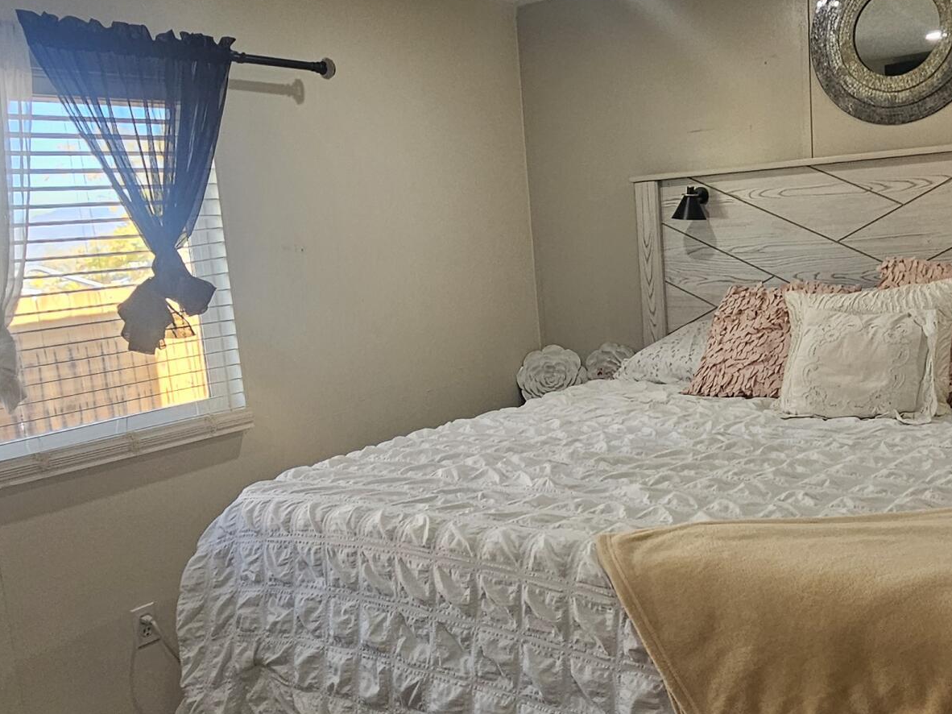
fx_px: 907
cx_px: 561
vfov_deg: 42.8
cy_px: 405
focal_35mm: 33
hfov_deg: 55.0
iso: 125
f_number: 2.2
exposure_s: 1/60
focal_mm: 2.2
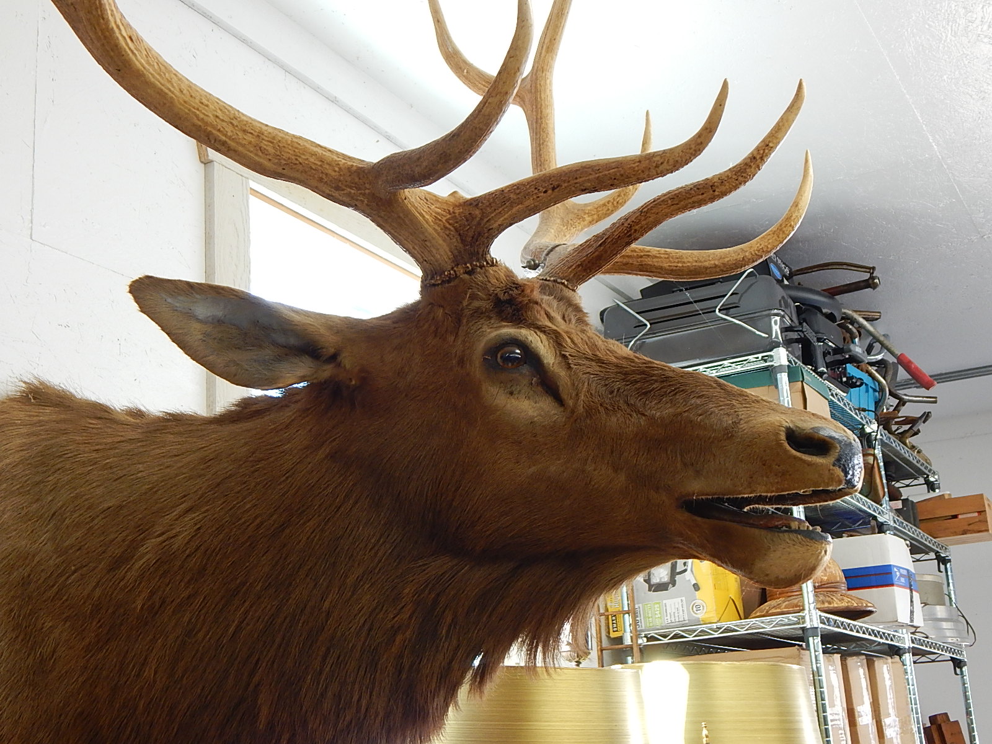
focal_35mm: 48
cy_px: 372
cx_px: 496
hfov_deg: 39.7
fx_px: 1376
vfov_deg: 30.3
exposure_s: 1/30
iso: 180
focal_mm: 8.6
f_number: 3.7
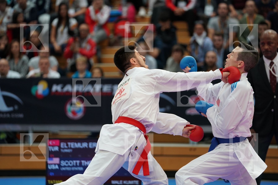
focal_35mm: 181
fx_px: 1398
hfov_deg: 11.4
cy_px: 92
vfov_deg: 7.6
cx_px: 139
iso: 2000
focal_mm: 181
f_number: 2.8
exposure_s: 1/1000
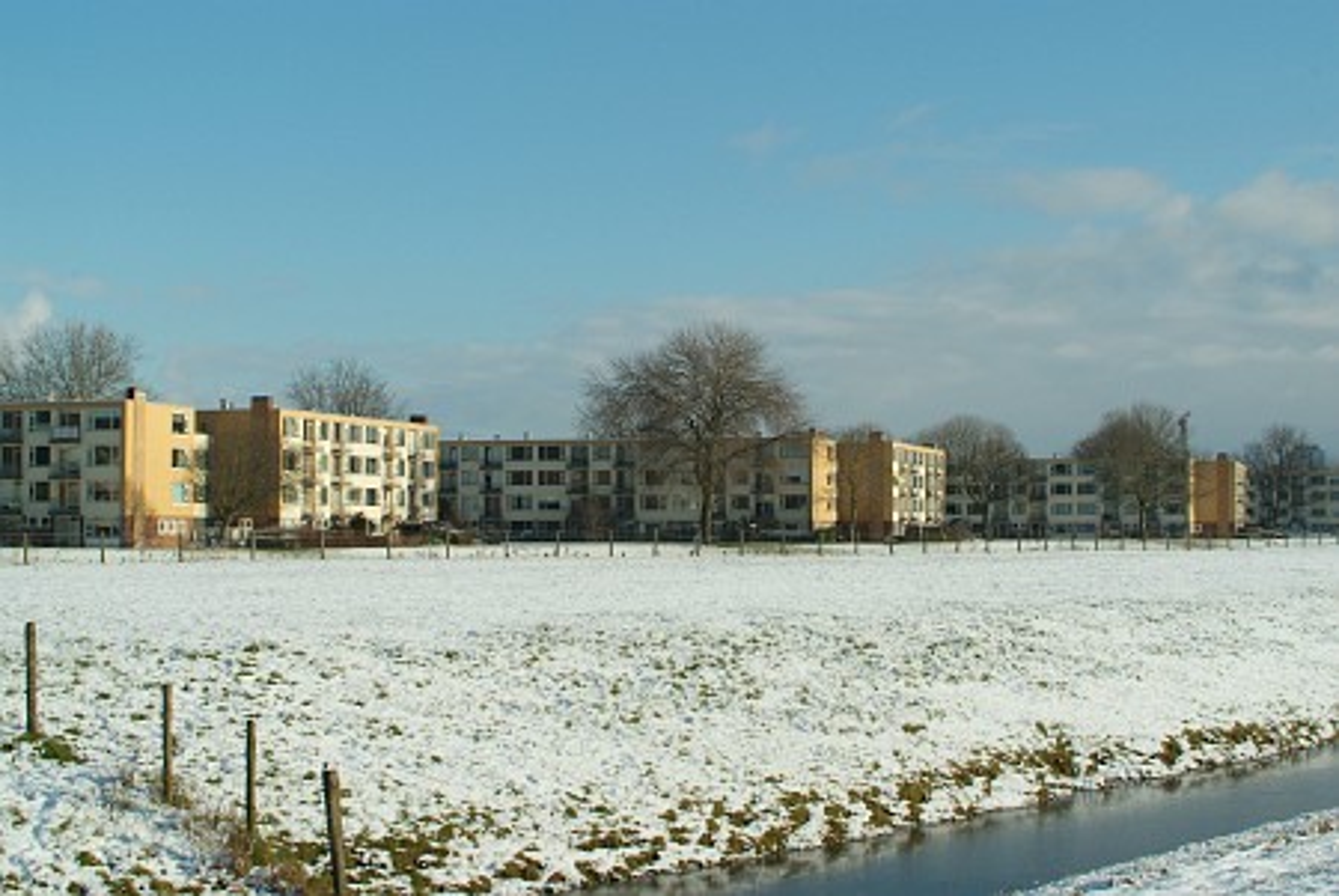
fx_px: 1973
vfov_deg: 25.6
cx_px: 670
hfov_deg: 37.5
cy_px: 448
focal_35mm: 53
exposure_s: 1/1500
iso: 400
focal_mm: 35
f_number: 6.7
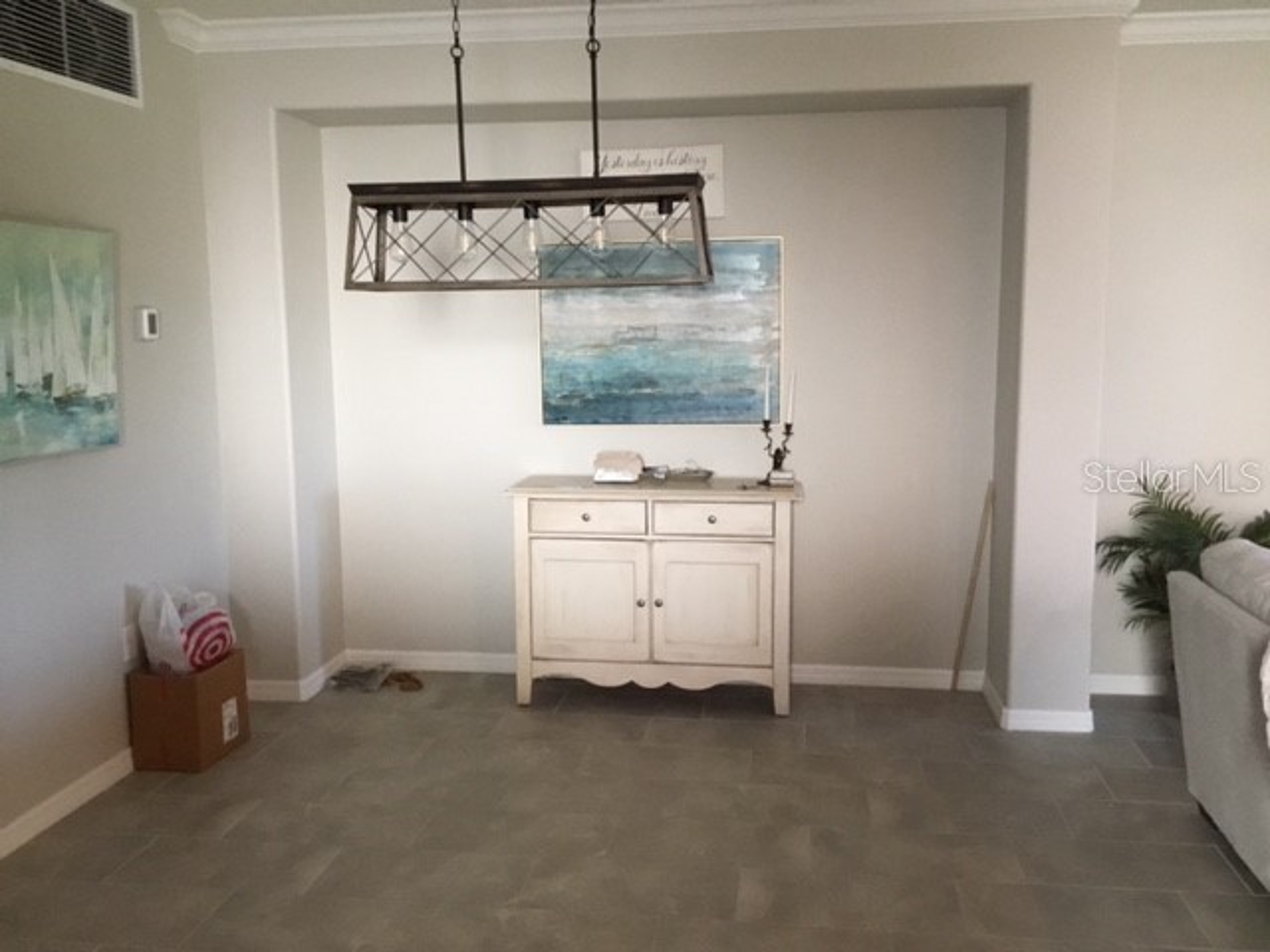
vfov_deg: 45.4
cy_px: 476
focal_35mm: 31
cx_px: 635
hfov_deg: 58.4
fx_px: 1137
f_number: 2.4
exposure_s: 1/30
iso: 160
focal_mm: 3.3
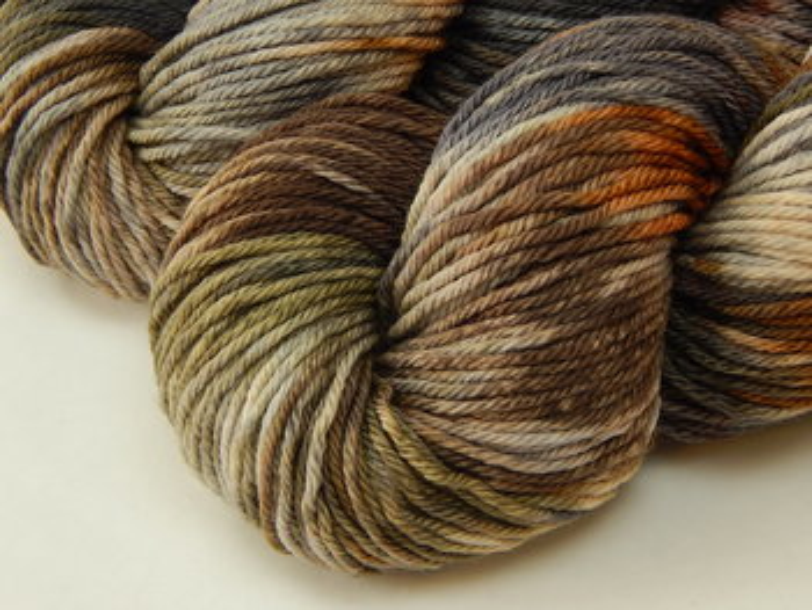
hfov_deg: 18.7
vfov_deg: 14.1
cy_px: 305
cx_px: 406
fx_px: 2465
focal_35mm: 105
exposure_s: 1/25
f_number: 4.5
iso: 125
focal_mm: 18.7
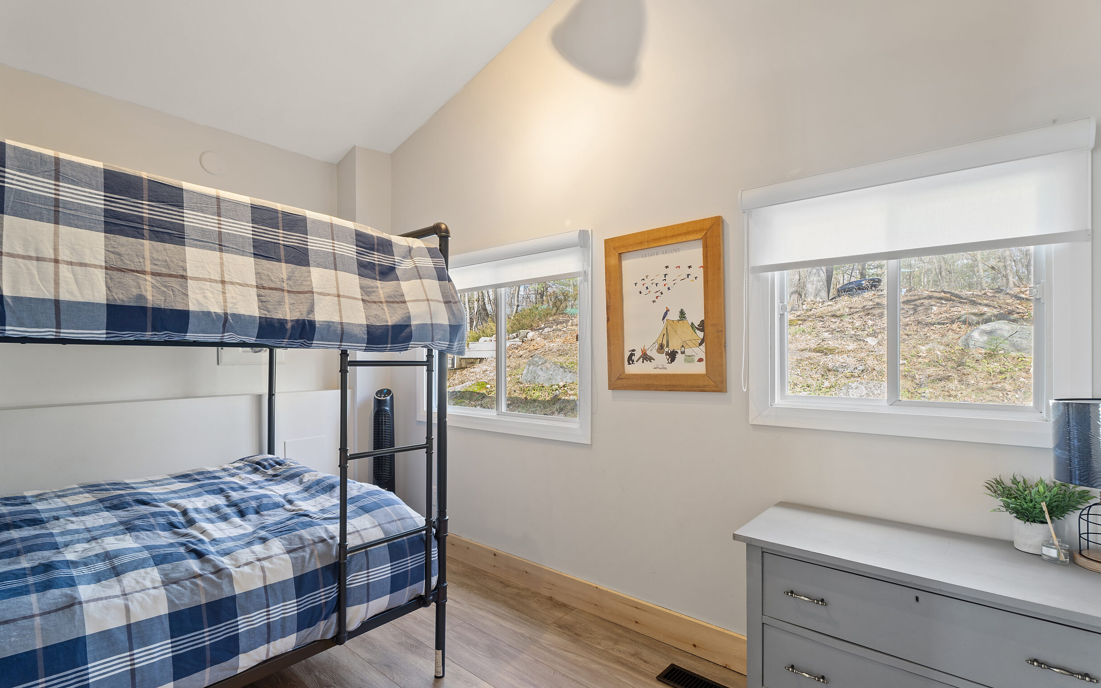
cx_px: 540
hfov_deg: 94.4
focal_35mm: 17
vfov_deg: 68.0
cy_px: 356
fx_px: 510
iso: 200
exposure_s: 1/3
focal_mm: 16
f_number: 7.1
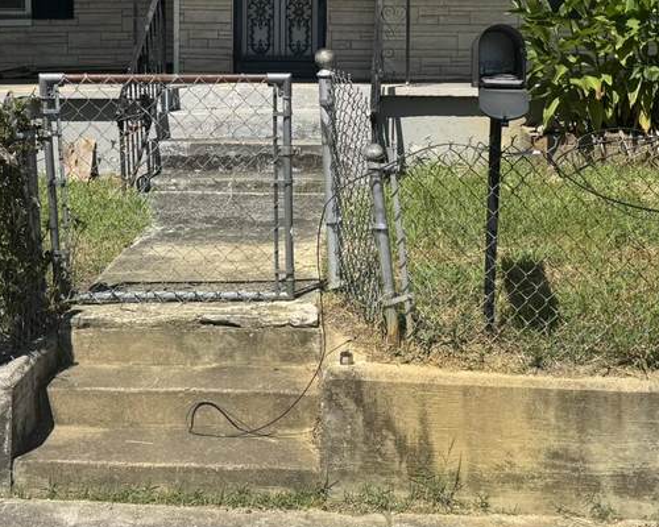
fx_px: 1170
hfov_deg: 31.5
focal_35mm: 60
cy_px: 103
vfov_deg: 25.0
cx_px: 332
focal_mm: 6.76
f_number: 1.78
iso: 80
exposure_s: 1/4310
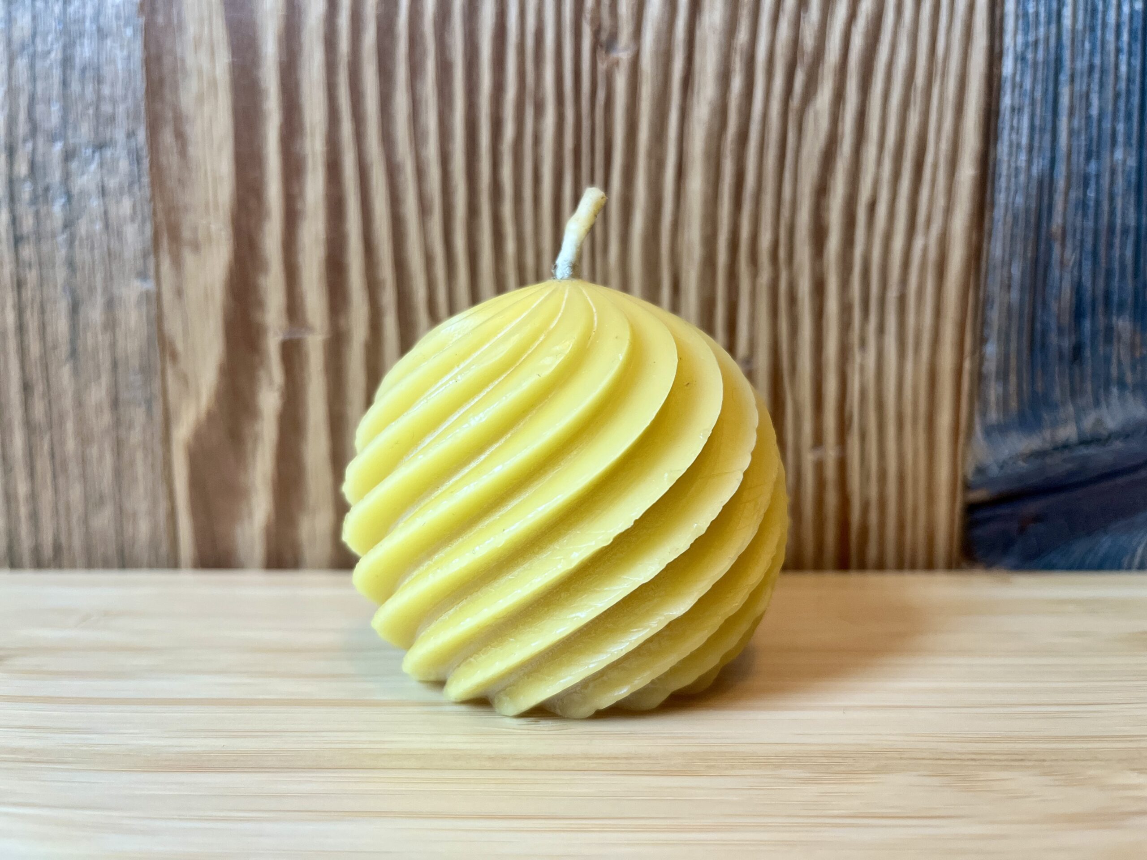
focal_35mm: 26
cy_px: 430
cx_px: 574
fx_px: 862
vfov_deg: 53.1
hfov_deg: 67.3
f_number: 1.6
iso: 160
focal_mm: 5.1
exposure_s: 1/60
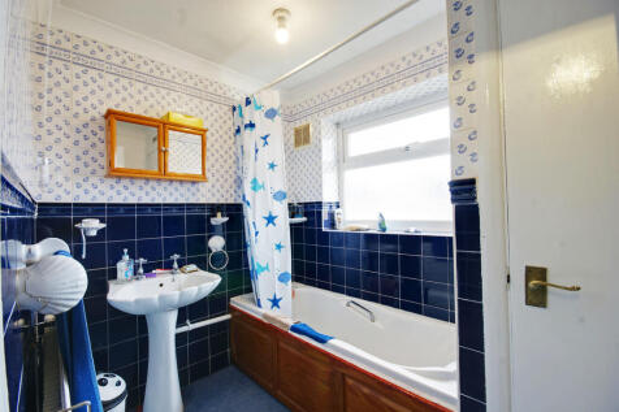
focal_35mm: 15
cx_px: 310
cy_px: 206
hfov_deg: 100.4
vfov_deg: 77.3
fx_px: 258
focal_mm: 10
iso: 100
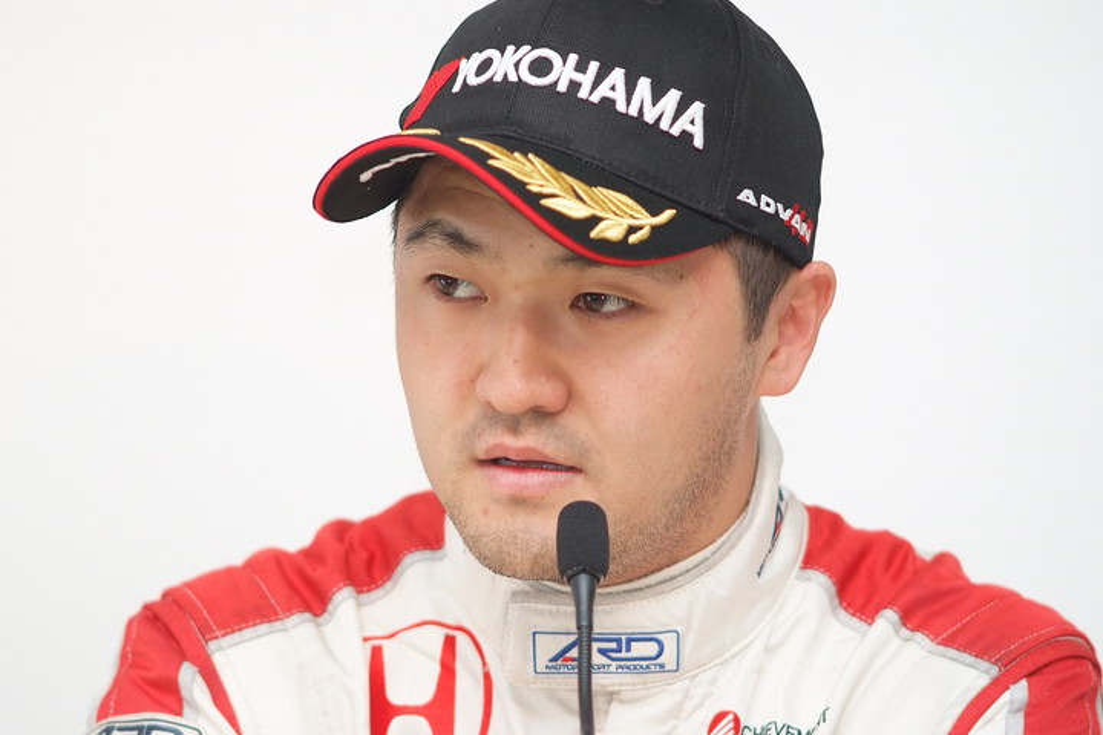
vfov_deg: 5.1
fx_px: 8272
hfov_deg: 7.6
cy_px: 368
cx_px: 552
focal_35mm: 270
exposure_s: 1/250
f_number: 2.8
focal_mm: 180
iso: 400
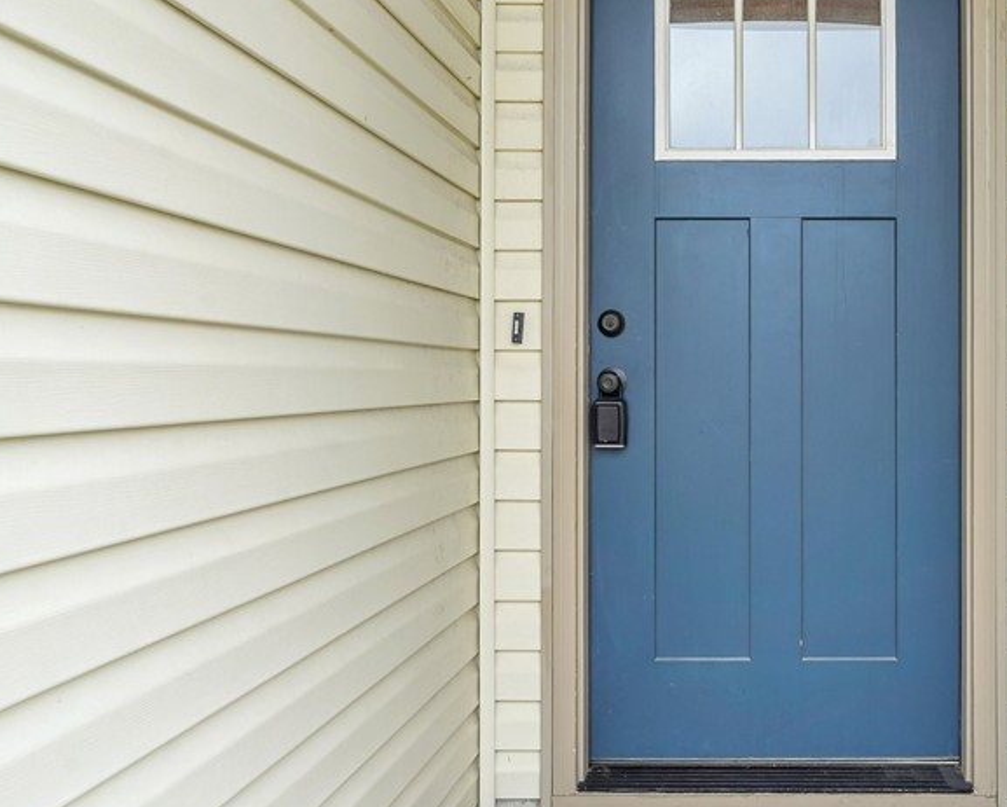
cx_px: 780
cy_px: 366
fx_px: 894
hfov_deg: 55.3
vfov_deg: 48.5
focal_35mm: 30
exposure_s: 1/13
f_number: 10
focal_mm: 17
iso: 100
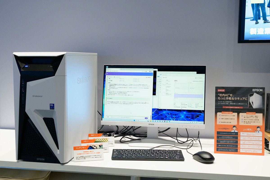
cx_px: 135
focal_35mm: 40
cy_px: 90
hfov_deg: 48.5
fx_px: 300
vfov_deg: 33.4
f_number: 5.6
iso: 800
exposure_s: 1/80
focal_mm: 40
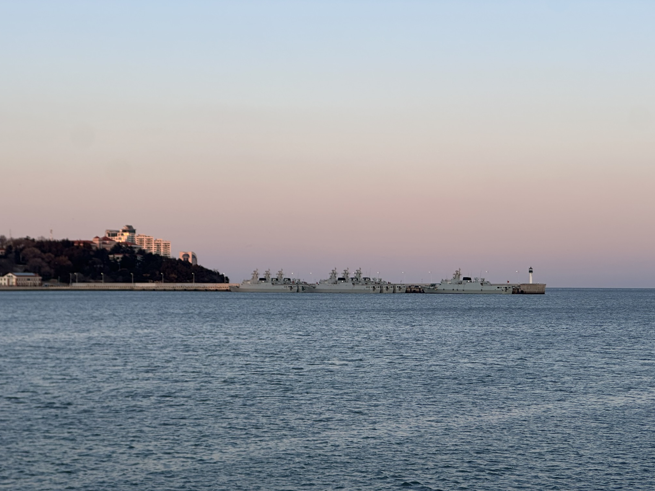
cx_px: 328
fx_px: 1476
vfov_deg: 18.9
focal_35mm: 78
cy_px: 247
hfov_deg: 25.0
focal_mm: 9
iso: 32
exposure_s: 1/102
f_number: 2.8
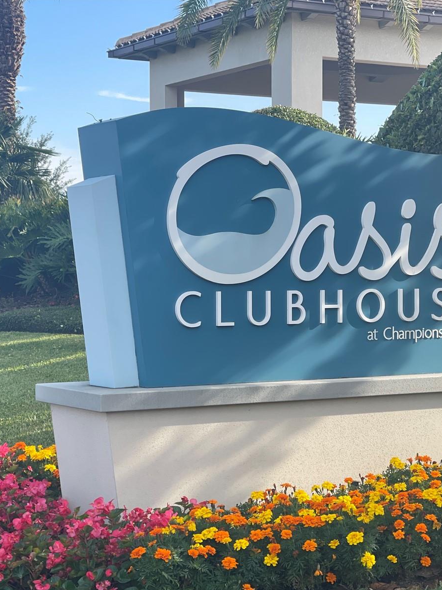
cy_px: 295
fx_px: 1464
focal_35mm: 86
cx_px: 227
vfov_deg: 22.8
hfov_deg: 17.2
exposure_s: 1/384
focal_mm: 7.5
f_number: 2.2
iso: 32
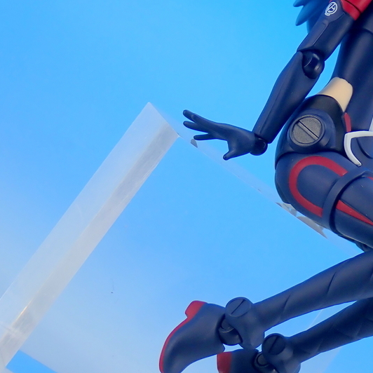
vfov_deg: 13.3
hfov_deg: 13.2
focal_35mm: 131
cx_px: 341
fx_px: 1597
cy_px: 107
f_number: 4.1
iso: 100
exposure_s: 1/15
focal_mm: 13.65
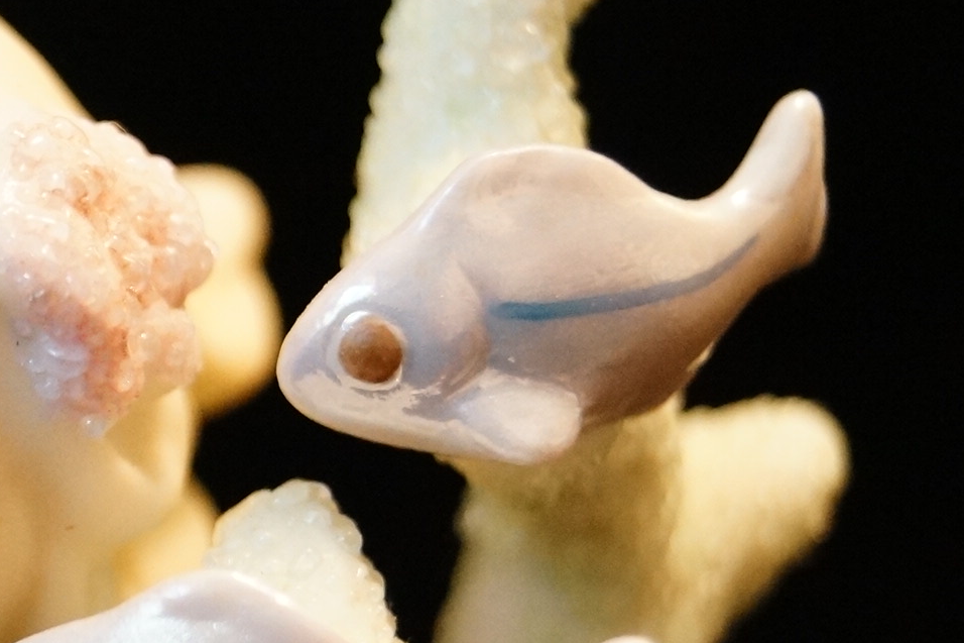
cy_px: 430
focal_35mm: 134
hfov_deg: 14.9
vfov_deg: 10.2
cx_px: -103
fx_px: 3595
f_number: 5
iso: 3200
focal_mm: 35
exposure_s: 1/20
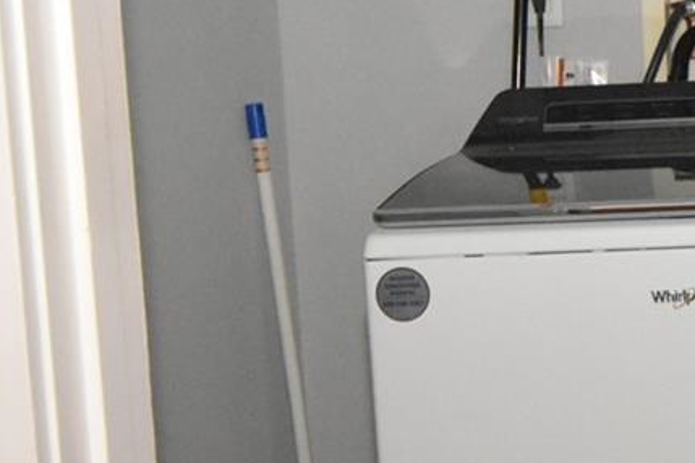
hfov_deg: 22.8
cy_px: 207
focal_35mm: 84
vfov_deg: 16.3
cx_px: 763
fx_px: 1619
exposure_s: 1/60
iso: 6400
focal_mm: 15
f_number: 4
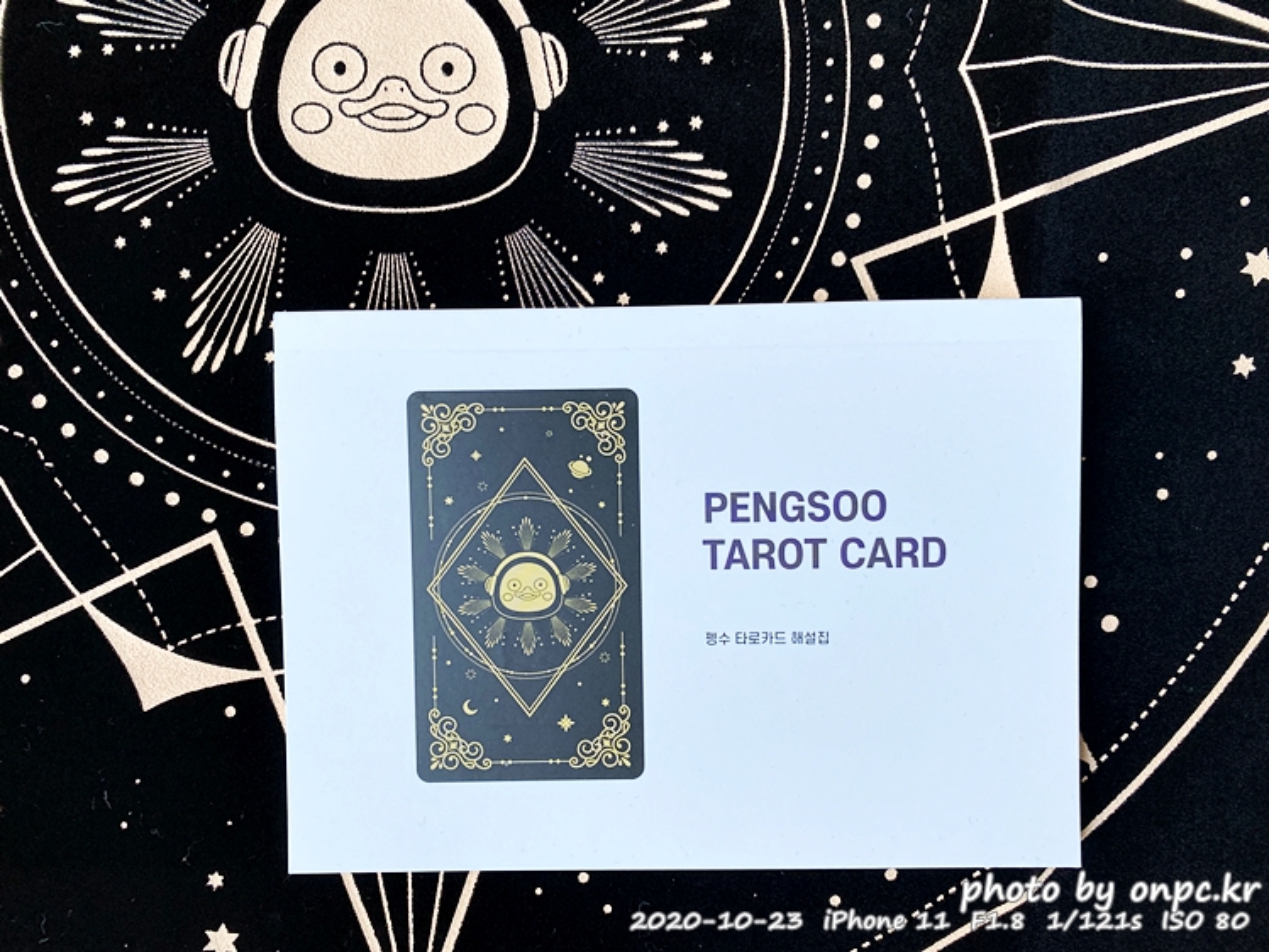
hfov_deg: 67.3
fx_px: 953
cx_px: 634
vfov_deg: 53.1
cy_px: 476
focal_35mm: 26
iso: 80
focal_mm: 4.25
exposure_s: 1/121
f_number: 1.8
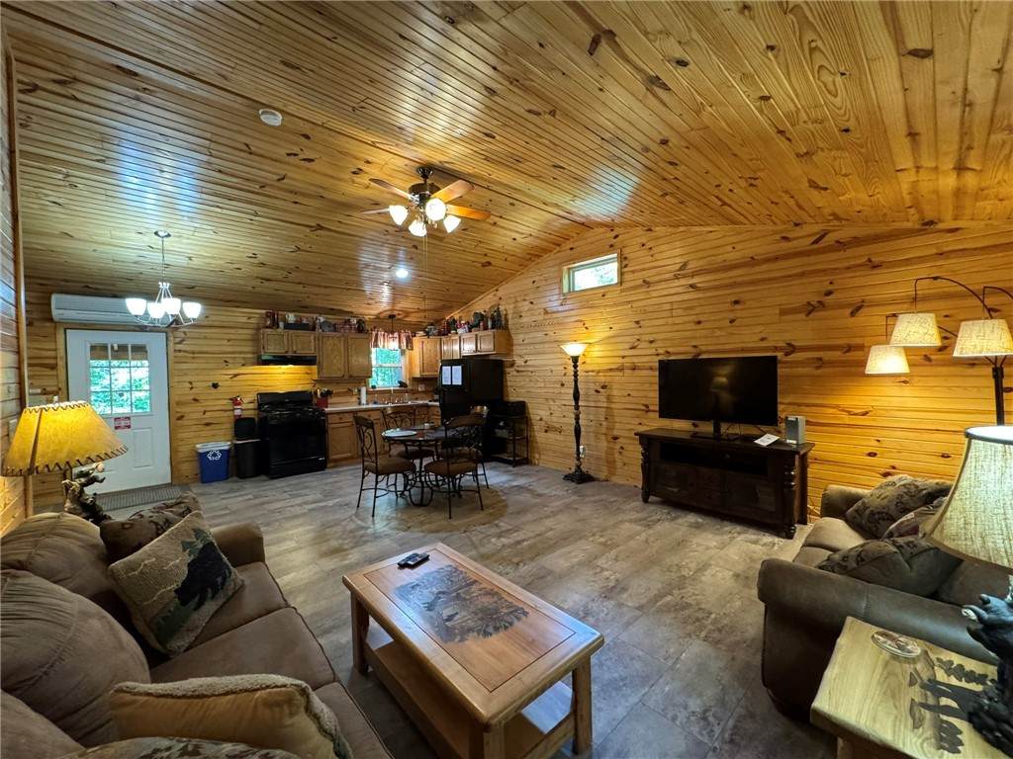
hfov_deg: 102.1
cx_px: 506
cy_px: 380
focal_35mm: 14
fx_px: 410
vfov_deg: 85.7
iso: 640
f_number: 2.2
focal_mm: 2.22
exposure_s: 1/60
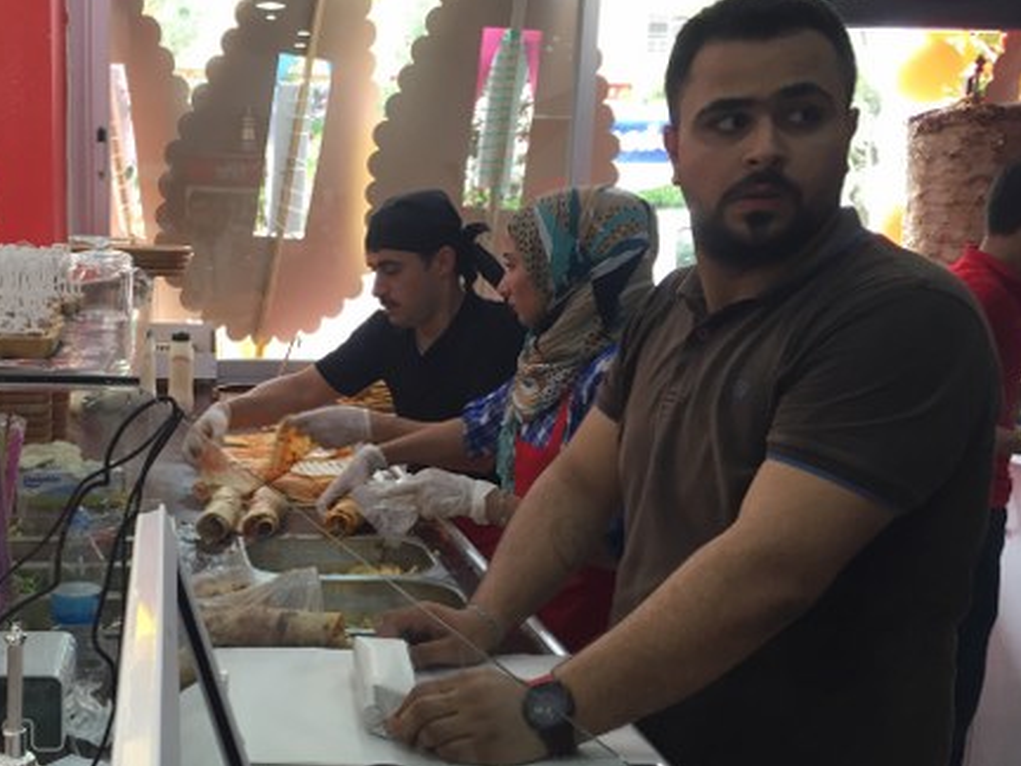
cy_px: 442
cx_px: 288
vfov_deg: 33.5
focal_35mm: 43
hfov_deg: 42.8
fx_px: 1268
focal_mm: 4.15
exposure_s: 1/40
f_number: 2.2
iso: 40
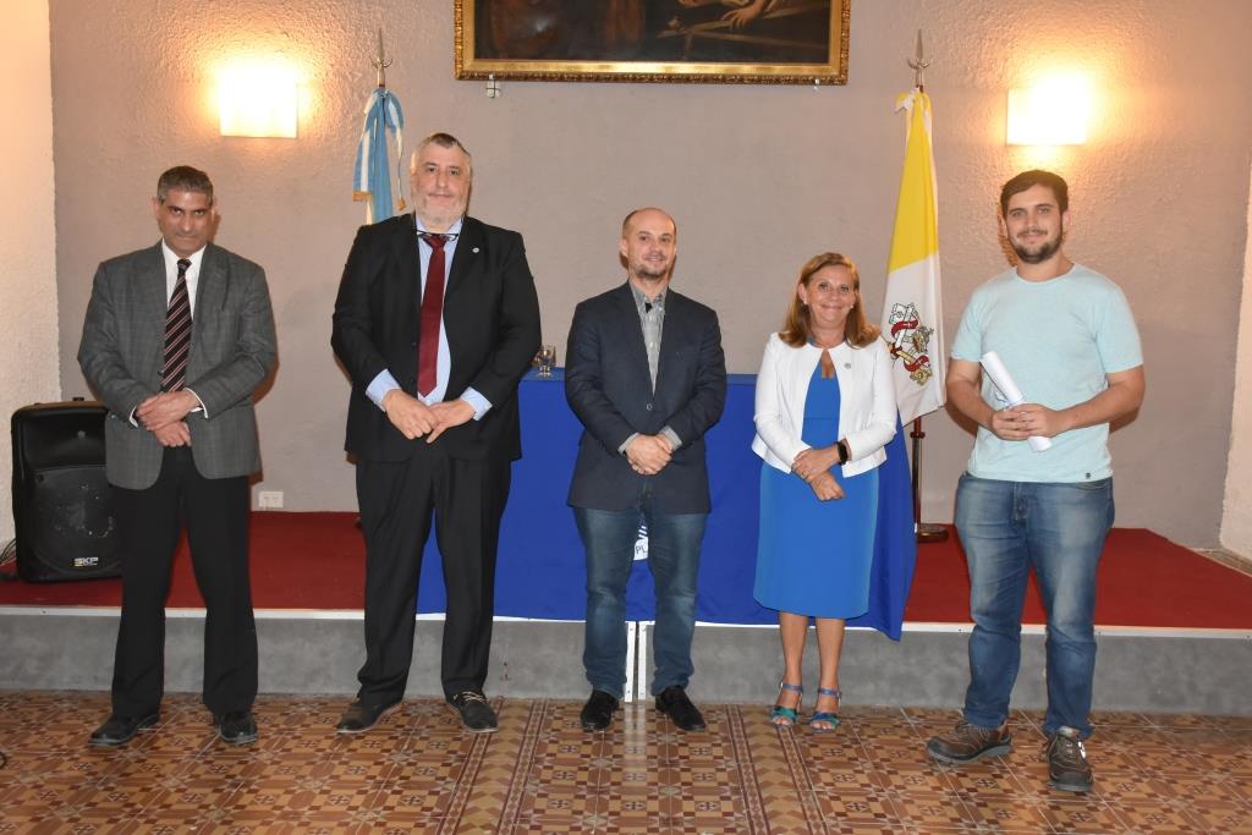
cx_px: 626
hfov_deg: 57.2
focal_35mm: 33
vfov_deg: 40.0
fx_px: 1148
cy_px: 418
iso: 1600
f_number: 5.6
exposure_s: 1/60
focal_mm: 22
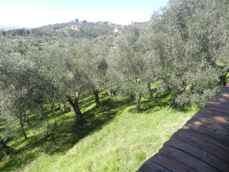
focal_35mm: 23
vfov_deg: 58.9
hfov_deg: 73.9
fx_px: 152
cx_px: 114
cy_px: 86
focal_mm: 4
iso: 160
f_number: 3.4
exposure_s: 1/640
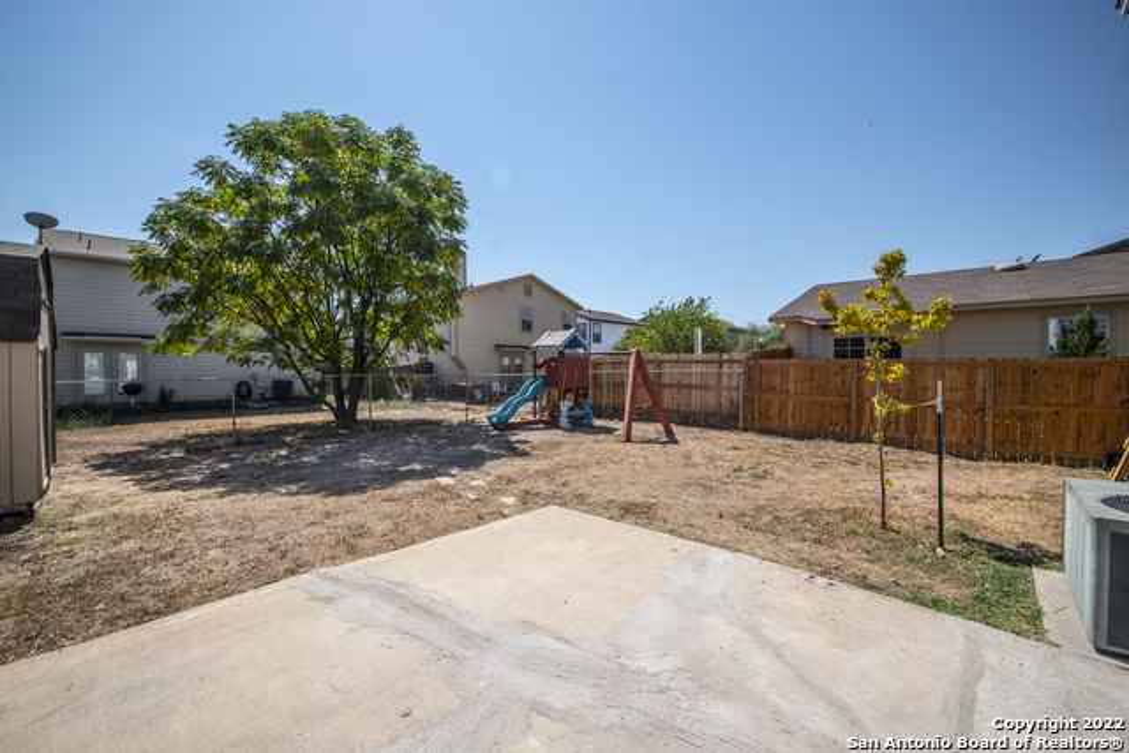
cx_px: 564
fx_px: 439
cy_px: 376
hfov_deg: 104.2
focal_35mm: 14
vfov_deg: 81.2
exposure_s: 1/2000
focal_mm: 14
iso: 320
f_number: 8
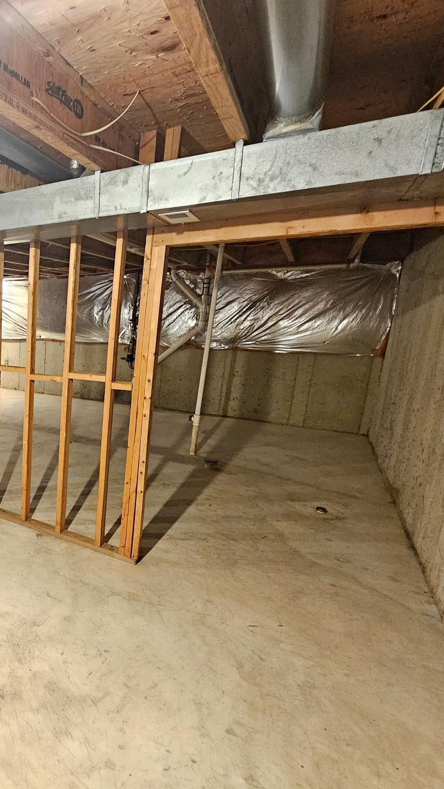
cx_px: -45
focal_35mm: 19
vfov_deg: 89.6
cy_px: 394
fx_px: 398
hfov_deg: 44.4
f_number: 2.2
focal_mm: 2.2
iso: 1000
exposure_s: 1/24
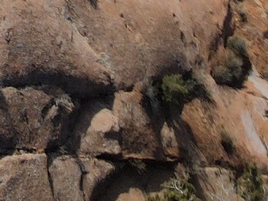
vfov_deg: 8.9
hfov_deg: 13.1
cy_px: -365
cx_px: -134
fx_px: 1100
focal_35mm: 142
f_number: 2.8
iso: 100
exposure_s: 1/100
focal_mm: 4.5
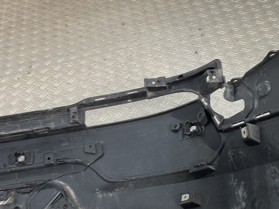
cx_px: 187
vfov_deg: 28.3
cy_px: 146
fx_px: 411
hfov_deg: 37.1
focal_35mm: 51
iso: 25
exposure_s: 1/120
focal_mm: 3
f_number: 1.8
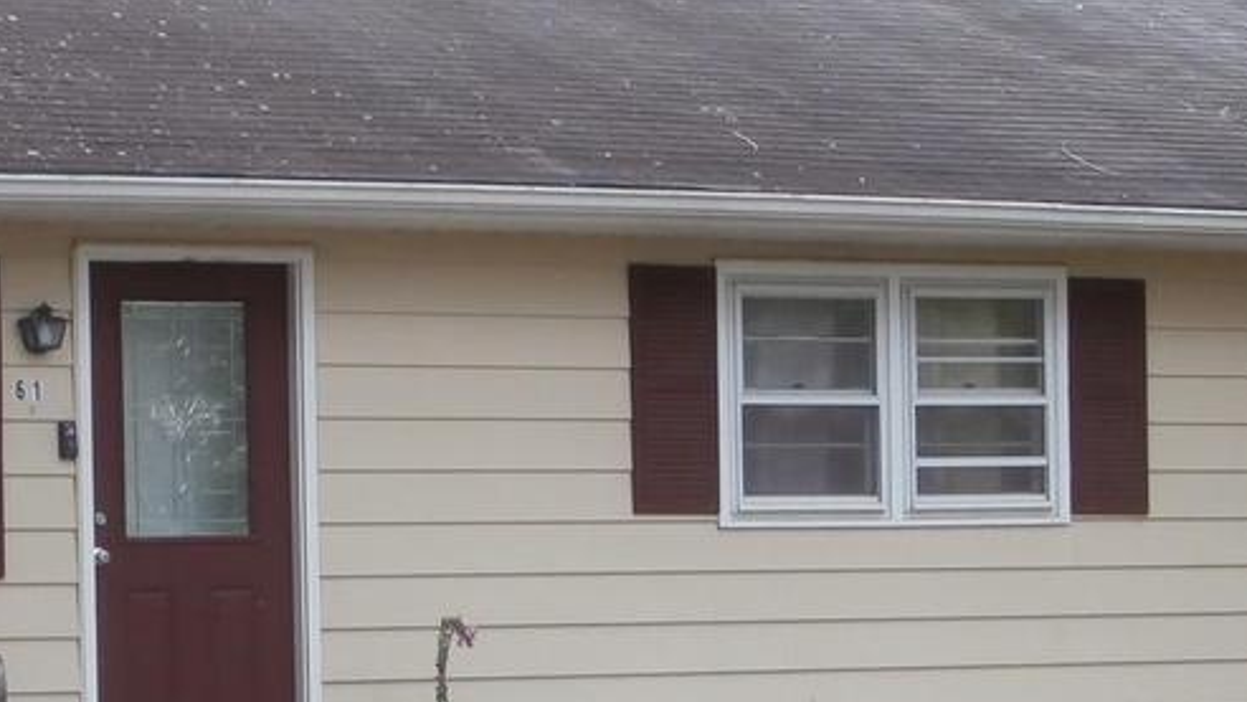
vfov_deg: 8.1
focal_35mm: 150
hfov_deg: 14.3
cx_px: 271
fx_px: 4961
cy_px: 552
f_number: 4.2
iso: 100
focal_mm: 8.29
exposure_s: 1/40
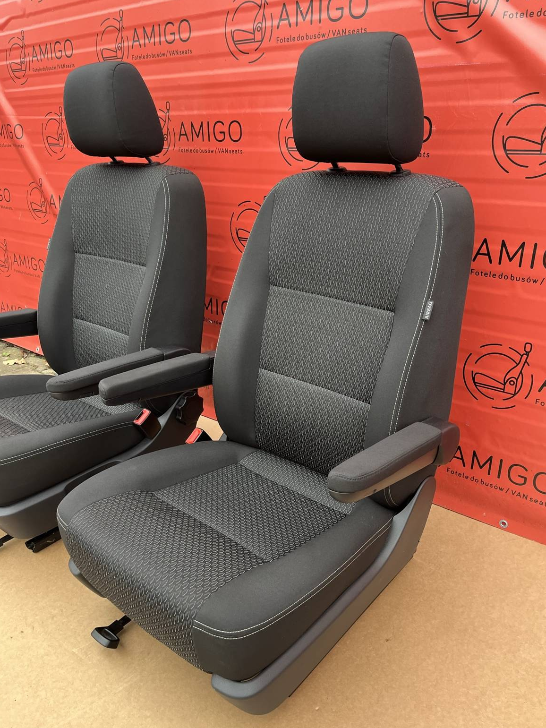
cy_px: 376
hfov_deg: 51.4
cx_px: 278
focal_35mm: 27
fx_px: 568
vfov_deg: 65.3
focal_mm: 5.1
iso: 125
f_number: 1.6
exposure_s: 1/106
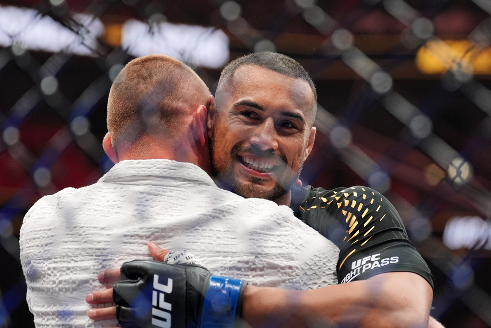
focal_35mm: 165
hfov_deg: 12.4
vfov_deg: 8.3
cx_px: 246
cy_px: 164
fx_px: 2252
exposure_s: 1/1000
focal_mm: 110
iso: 1600
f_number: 2.8
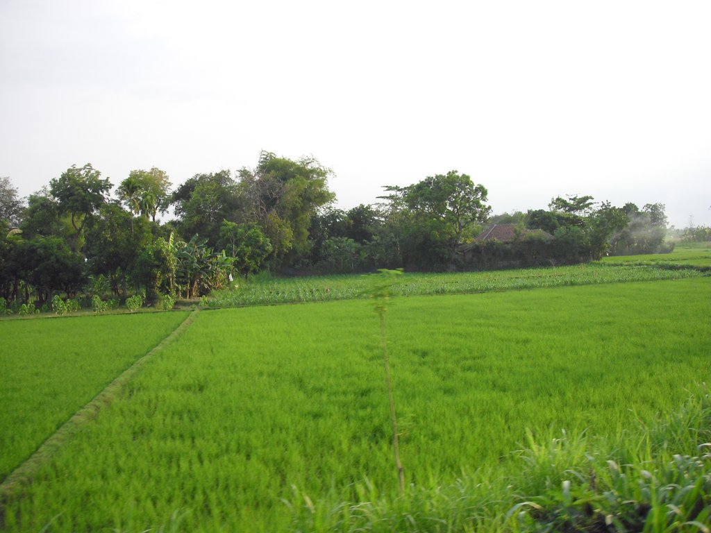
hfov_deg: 49.0
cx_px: 356
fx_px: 781
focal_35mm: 38
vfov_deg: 37.7
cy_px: 266
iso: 100
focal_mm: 6.2
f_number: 2.8
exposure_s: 1/400
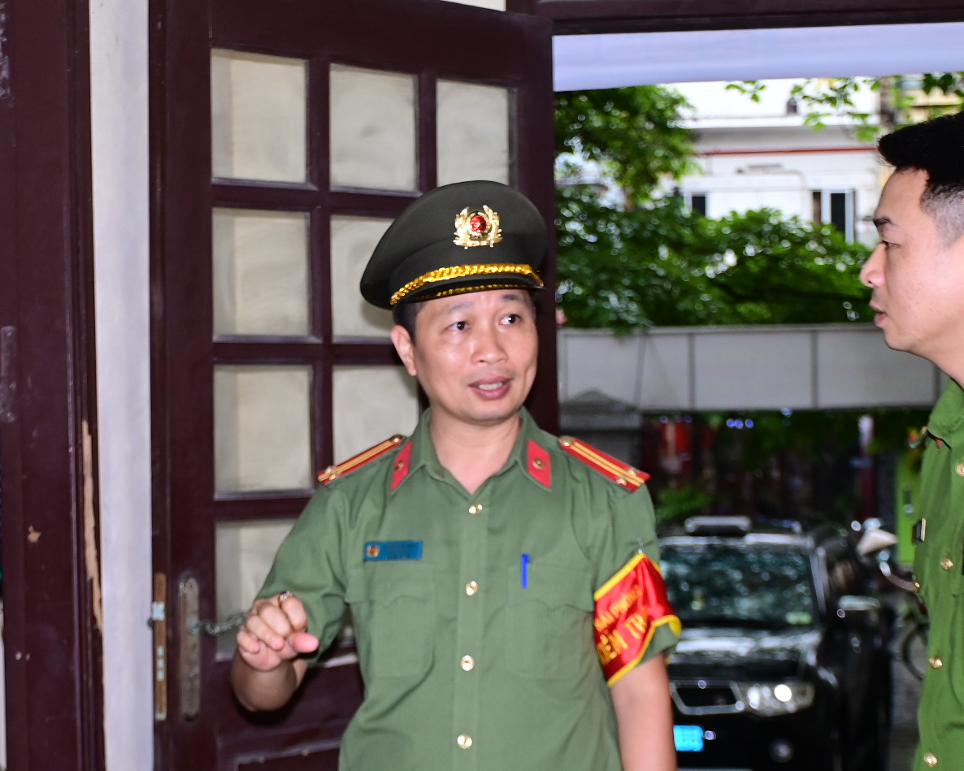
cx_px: 427
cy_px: 496
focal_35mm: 81
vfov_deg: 18.9
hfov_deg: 23.5
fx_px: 2311
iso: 640
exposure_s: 1/200
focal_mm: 35
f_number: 4.2
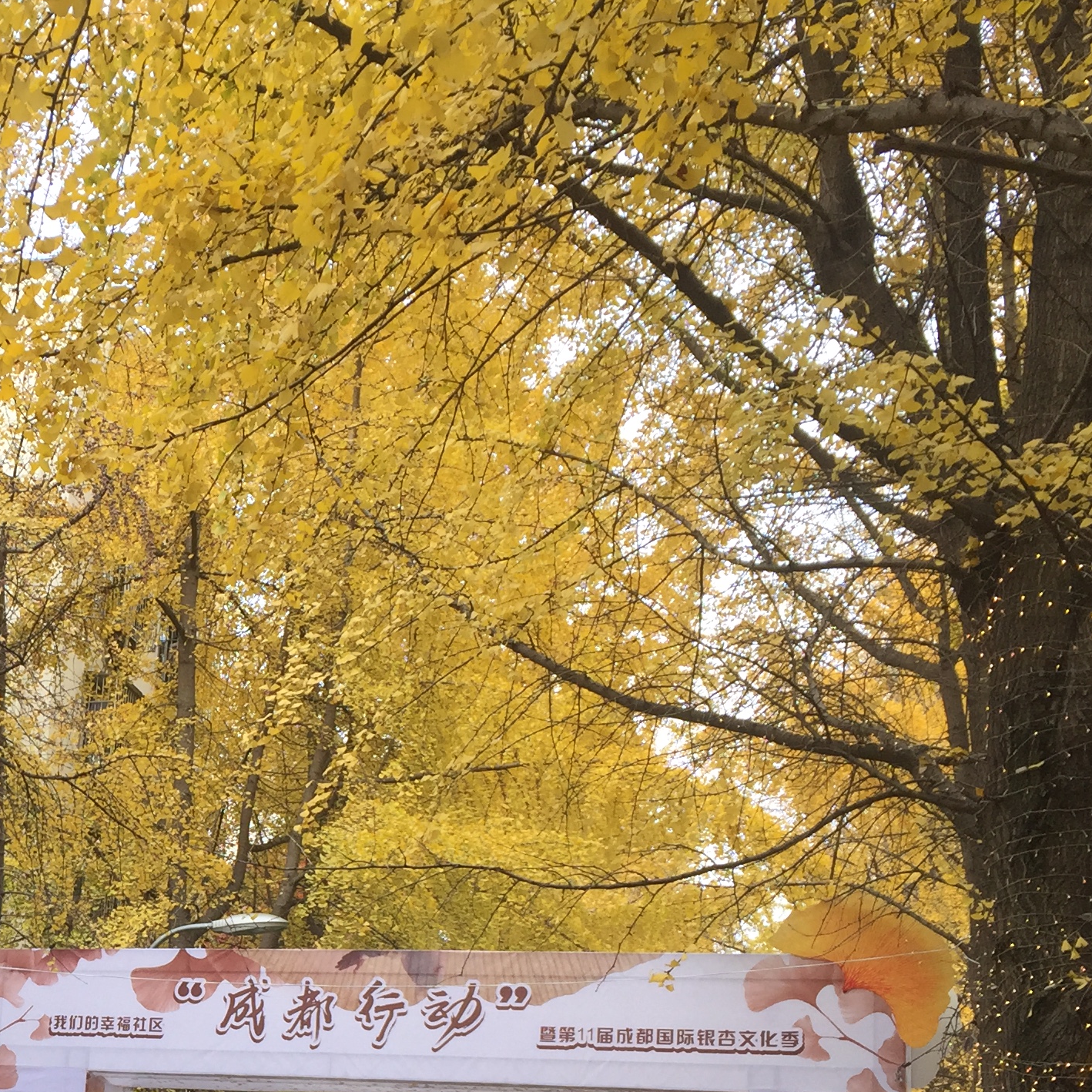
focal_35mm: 59
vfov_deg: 28.3
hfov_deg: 27.3
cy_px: 906
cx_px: -23
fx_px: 2106
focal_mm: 4.15
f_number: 2.2
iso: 32
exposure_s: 1/286
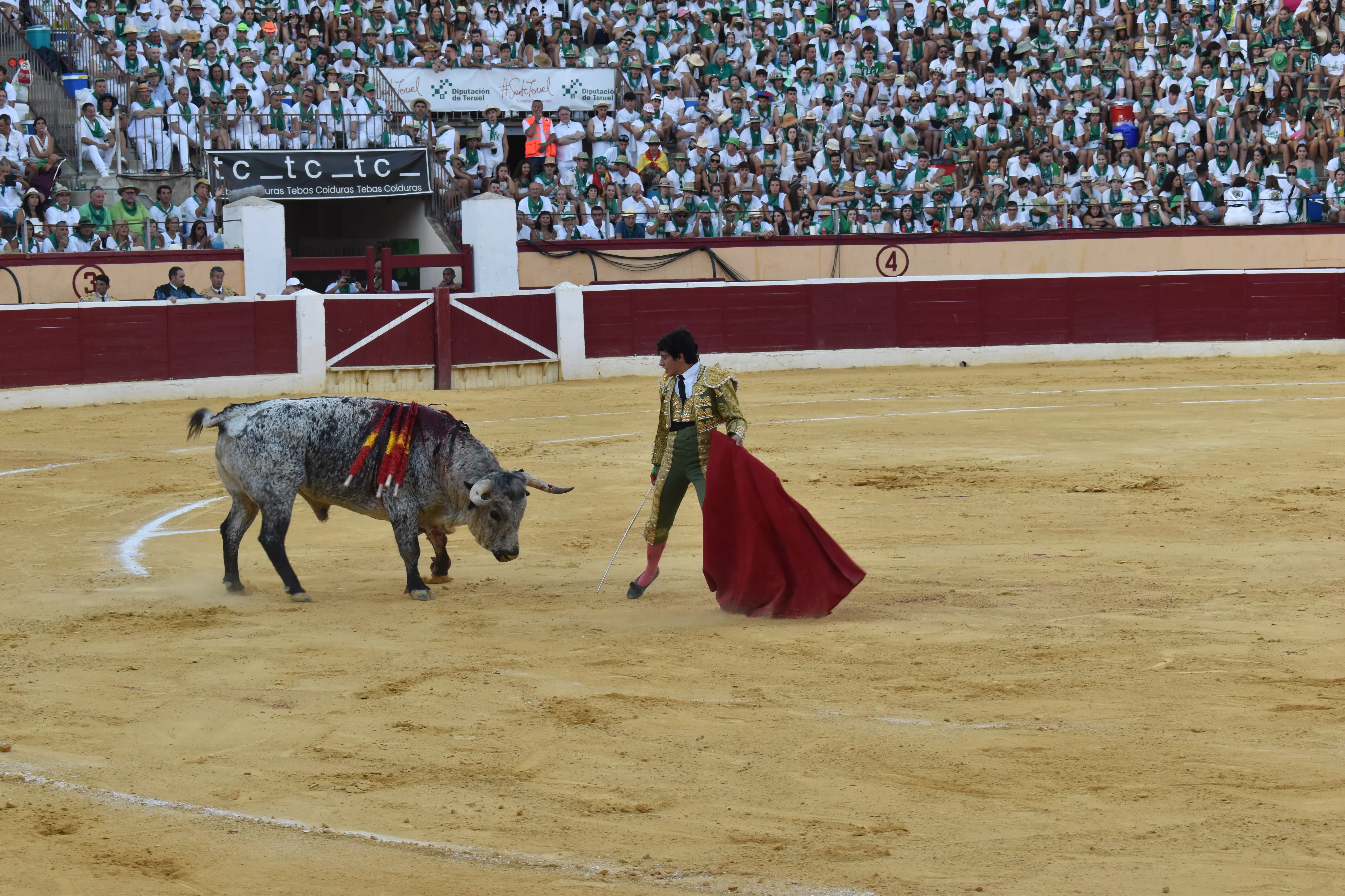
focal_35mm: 82
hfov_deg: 24.6
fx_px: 3082
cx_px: 672
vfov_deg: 16.6
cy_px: 448
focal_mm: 55
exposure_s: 1/200
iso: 800
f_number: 7.1
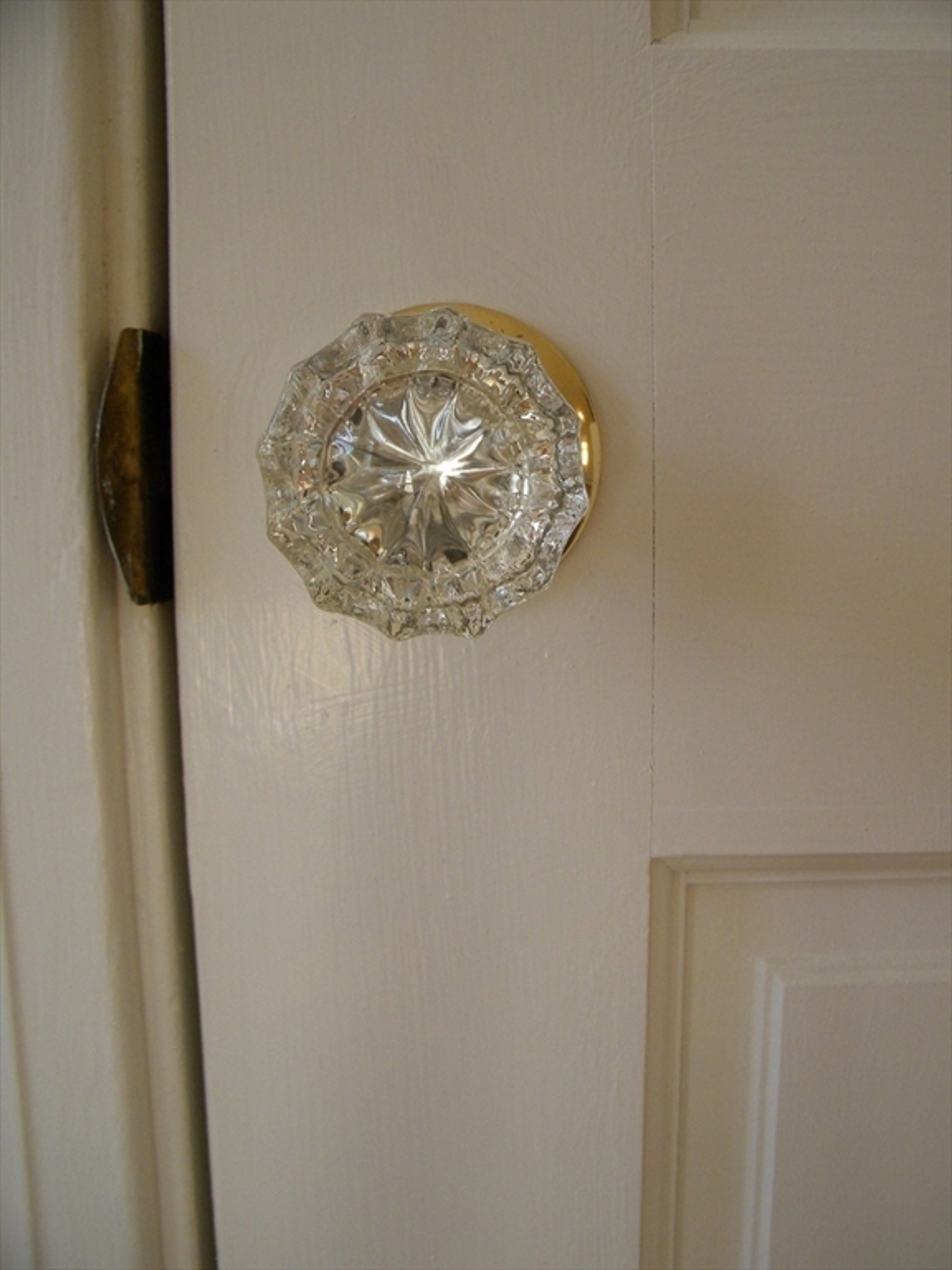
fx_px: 1027
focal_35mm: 28
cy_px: 635
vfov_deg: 63.4
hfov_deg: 49.7
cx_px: 476
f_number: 3.5
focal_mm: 5
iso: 169
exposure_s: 1/68
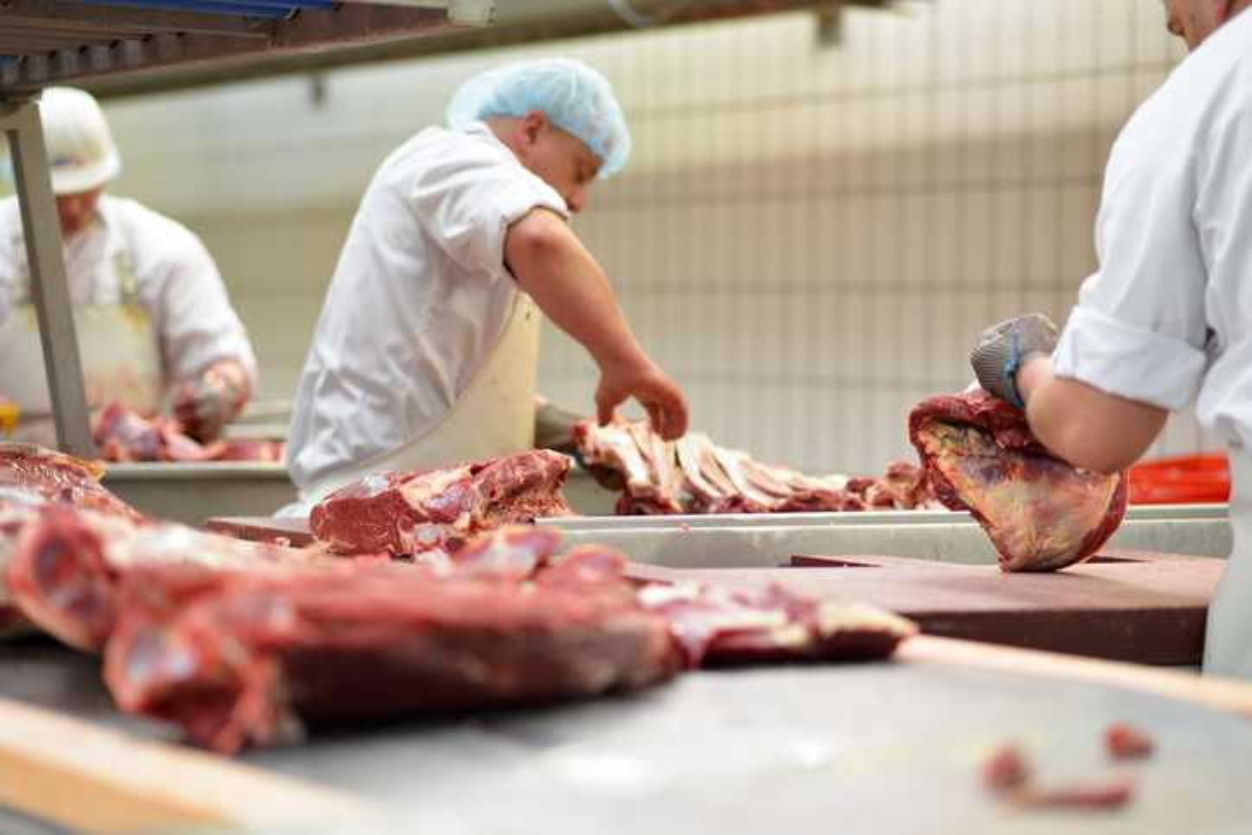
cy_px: 418
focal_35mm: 85
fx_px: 2957
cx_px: 626
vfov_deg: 16.1
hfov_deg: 23.9
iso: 2500
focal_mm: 85
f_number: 2.2
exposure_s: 1/400
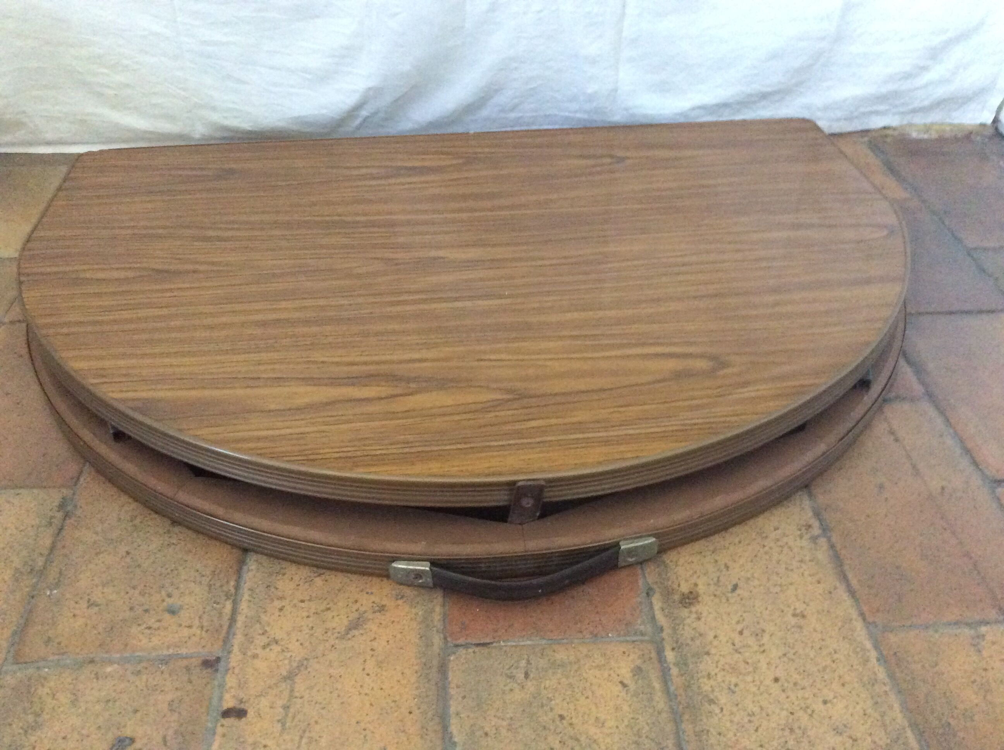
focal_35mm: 32
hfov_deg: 56.9
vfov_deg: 44.1
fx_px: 927
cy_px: 375
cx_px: 502
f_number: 2.4
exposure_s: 1/17
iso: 500
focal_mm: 3.3
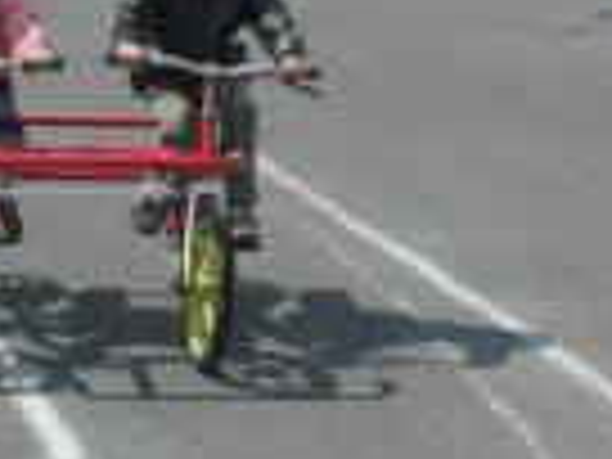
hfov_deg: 16.9
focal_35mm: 115
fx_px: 2033
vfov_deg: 12.8
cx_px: 94
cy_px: 86
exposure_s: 1/96.1
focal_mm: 5.8
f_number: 8.5
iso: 50
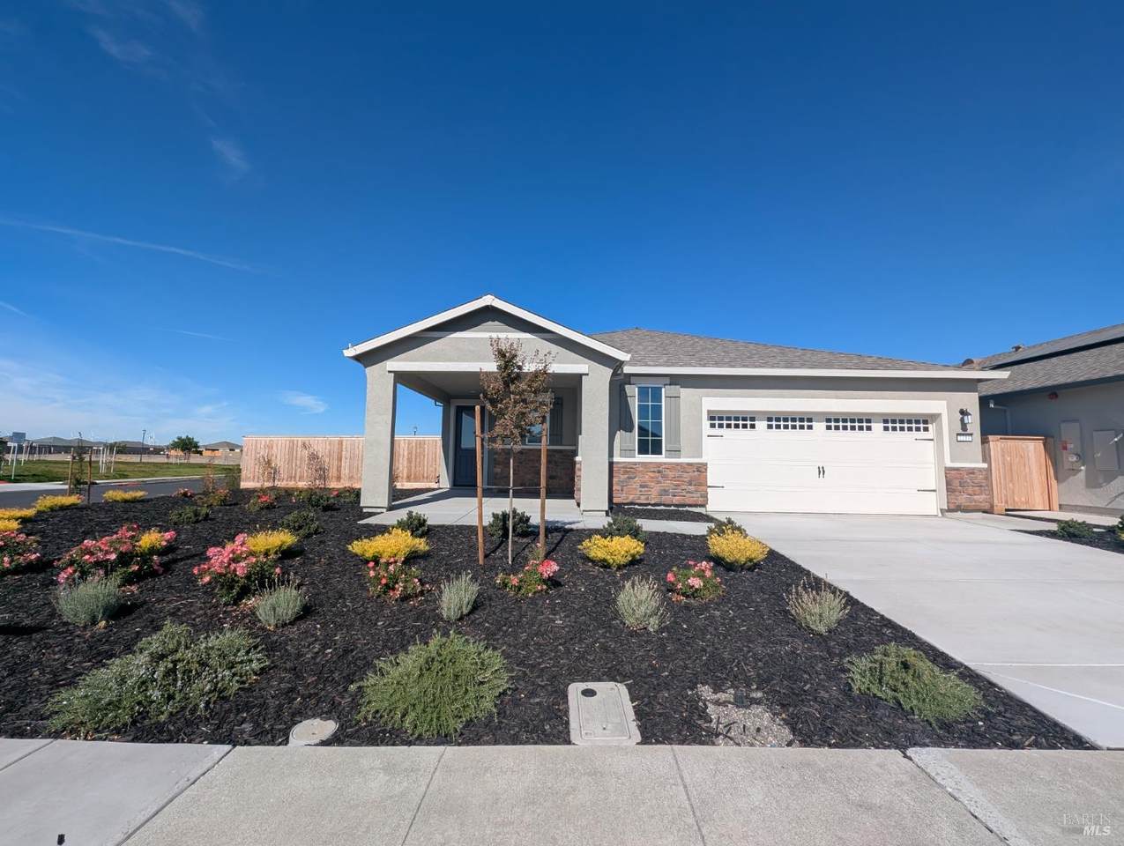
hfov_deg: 106.1
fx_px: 423
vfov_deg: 90.1
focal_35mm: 13
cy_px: 423
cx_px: 562
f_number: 2.2
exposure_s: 1/2398
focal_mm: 1.95
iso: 41
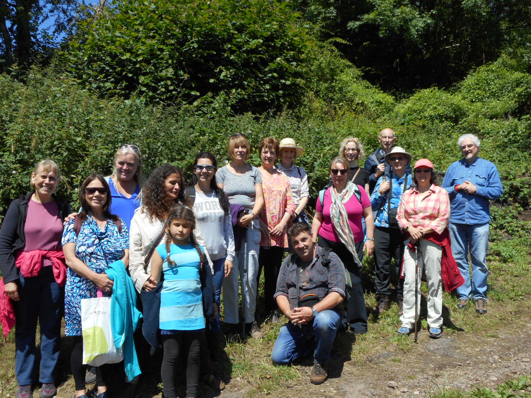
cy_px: 199
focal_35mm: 39
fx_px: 598
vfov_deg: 36.8
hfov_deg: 47.9
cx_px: 266
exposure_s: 1/400
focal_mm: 6.9
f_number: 4.5
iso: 80
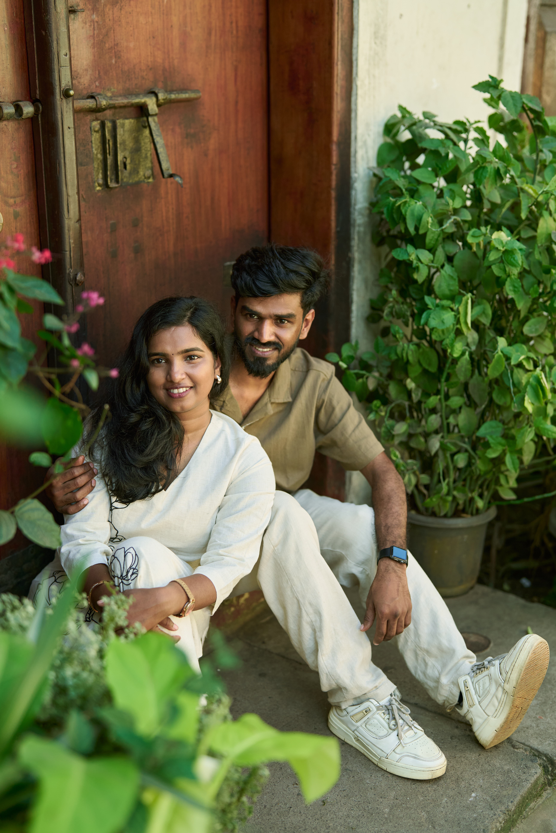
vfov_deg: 39.6
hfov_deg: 27.0
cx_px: 278
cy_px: 416
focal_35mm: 50
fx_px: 1158
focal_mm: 50
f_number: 1.8
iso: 500
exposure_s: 1/1250
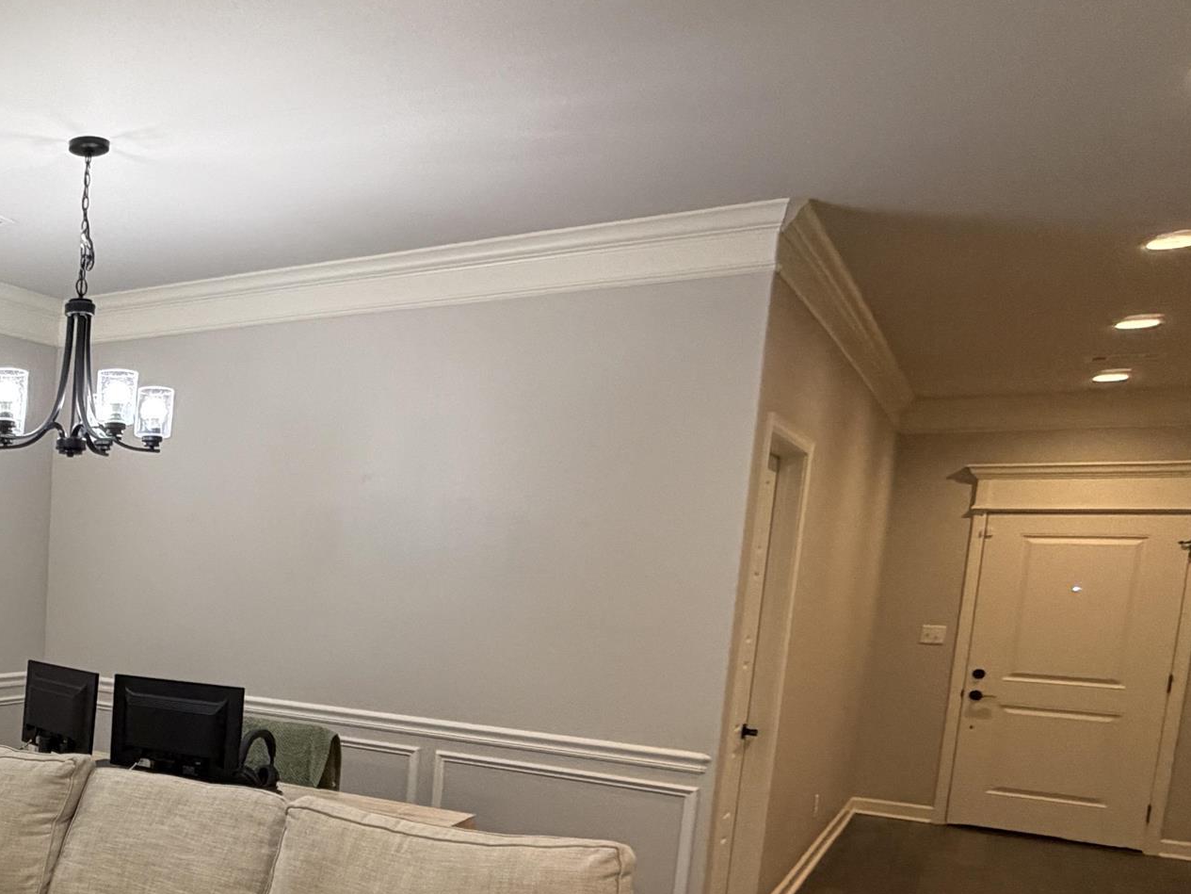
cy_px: 686
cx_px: -48
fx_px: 1170
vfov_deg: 40.4
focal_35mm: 34
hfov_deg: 44.3
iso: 320
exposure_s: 1/120
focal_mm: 2.22
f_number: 2.2
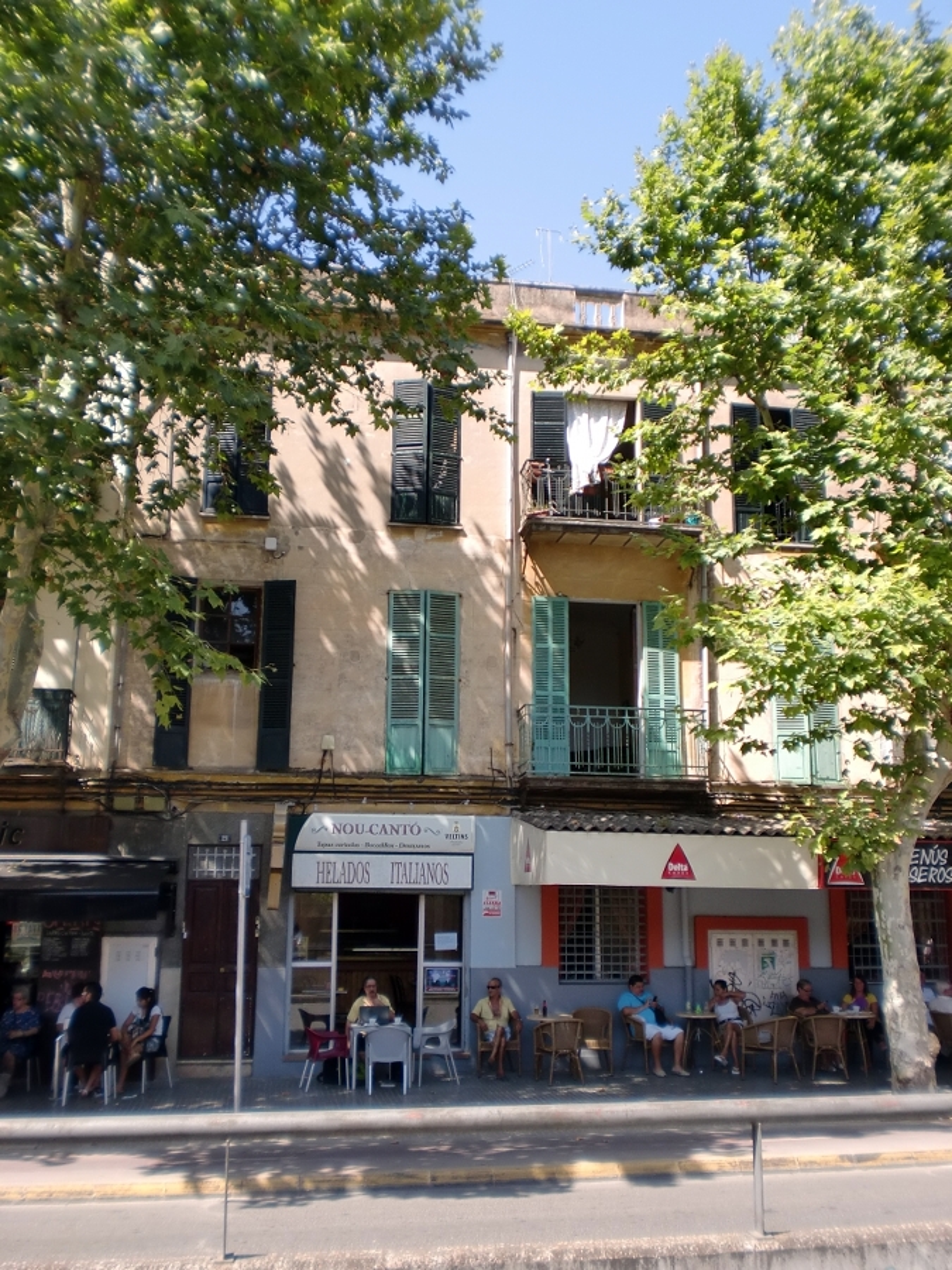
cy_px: 635
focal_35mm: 35
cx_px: 476
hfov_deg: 40.7
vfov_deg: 52.6
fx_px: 1283
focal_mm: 6.3
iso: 64
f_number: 3.1
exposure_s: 1/320
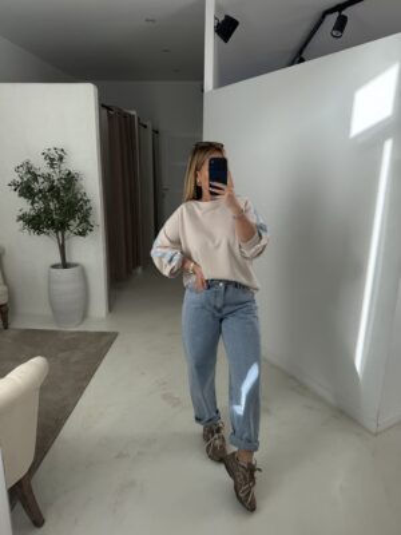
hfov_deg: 56.8
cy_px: 268
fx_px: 371
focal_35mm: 24
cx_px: 200
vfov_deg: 71.6
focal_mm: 6.76
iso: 100
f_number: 1.78
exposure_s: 1/387
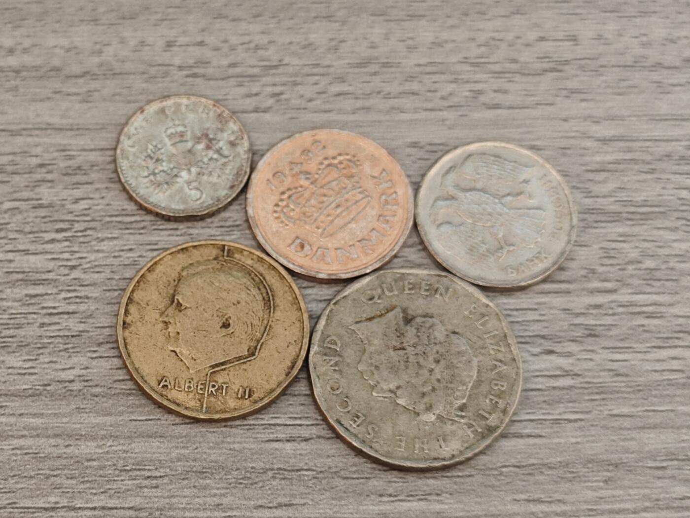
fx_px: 1495
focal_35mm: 75
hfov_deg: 26.0
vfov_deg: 19.6
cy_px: 259
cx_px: 345
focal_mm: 8.7
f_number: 1.9
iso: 500
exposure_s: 1/50
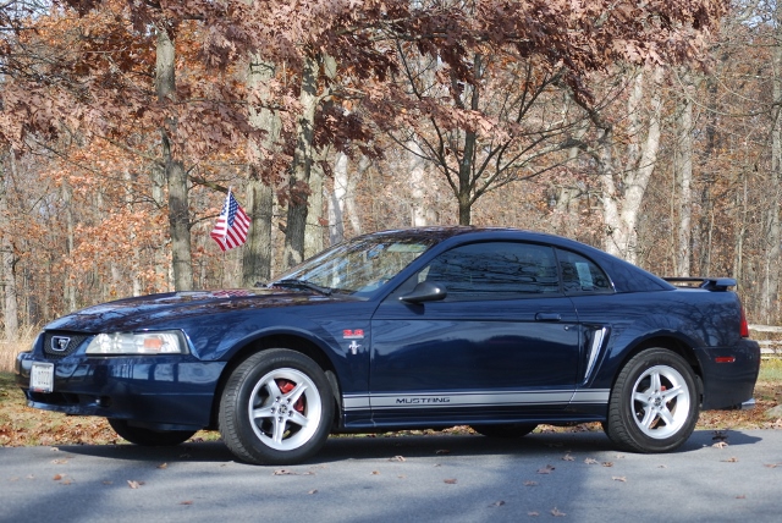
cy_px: 262
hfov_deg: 21.9
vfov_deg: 14.7
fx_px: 2022
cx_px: 391
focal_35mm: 93
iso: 200
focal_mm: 62
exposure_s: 1/320
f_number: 4.5
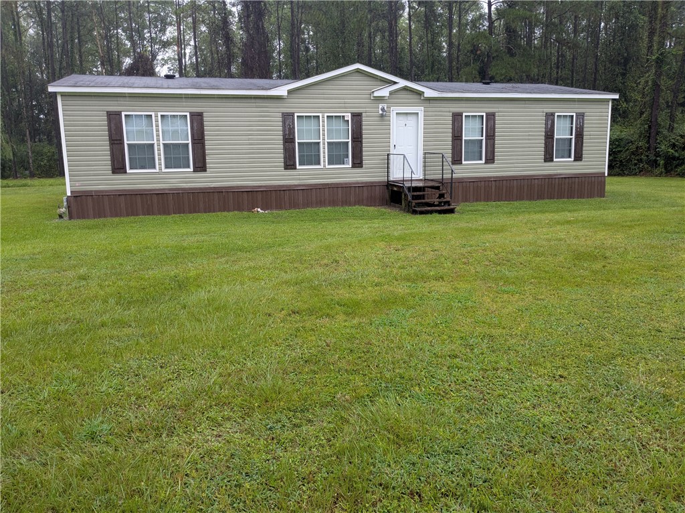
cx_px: 342
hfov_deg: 65.3
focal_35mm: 27
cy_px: 256
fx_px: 534
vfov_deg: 51.4
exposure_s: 1/349
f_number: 1.73
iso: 42
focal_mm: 4.38
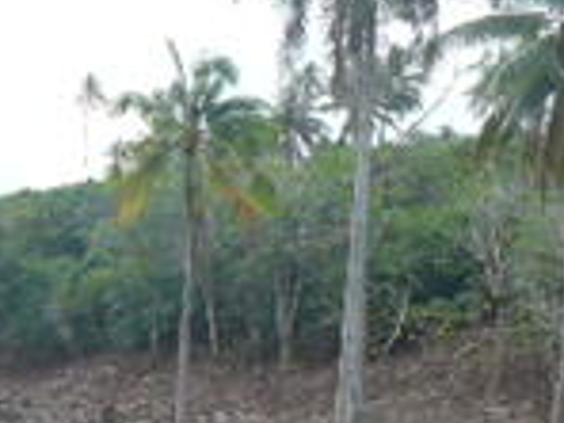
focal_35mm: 156
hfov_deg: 12.2
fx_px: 2542
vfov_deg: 9.2
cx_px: -217
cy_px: 644
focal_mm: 6
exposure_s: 1/125
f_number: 4
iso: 100
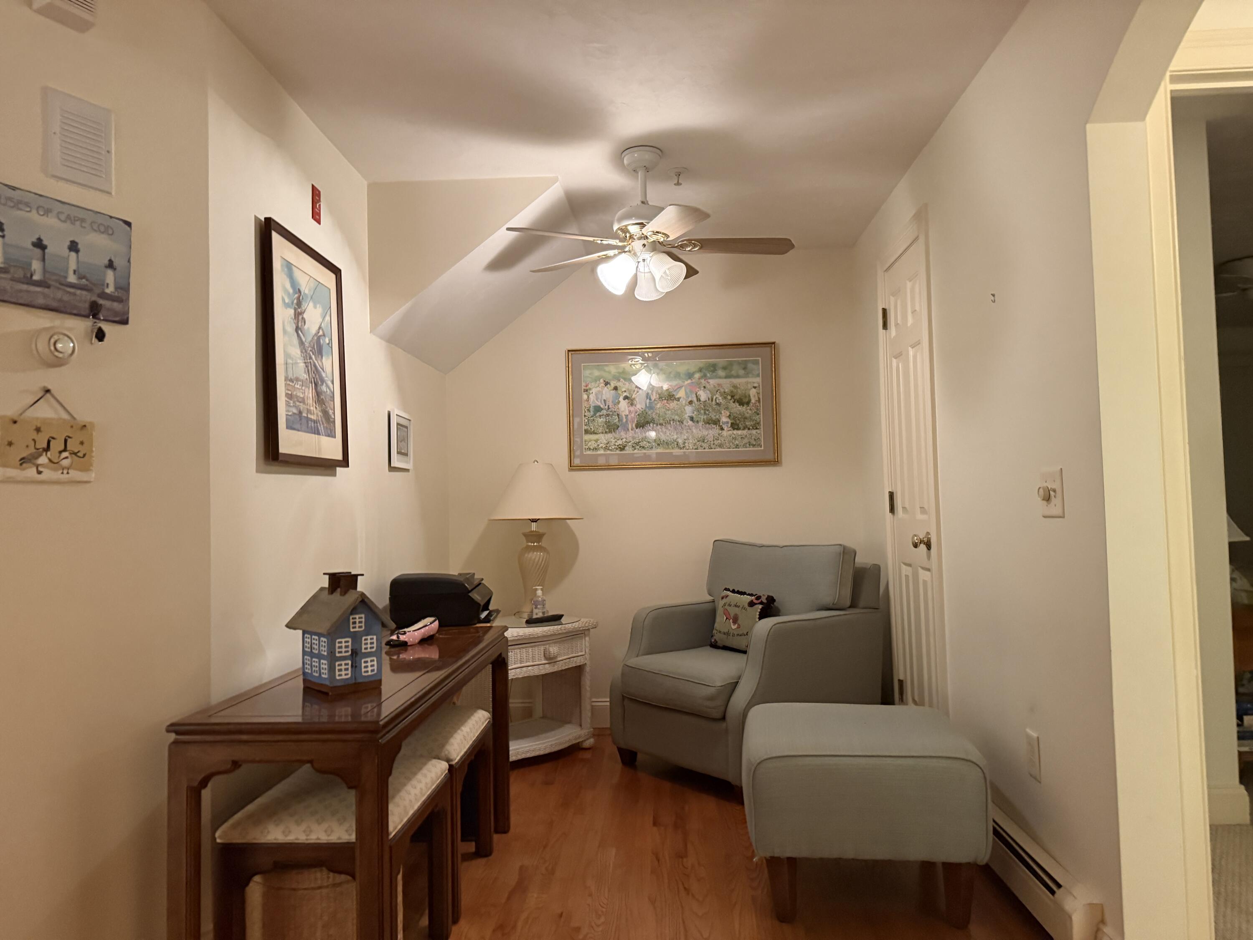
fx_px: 869
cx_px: 626
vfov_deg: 56.8
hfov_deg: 71.6
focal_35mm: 24
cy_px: 470
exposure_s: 1/40
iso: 640
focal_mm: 6.76
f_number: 1.78
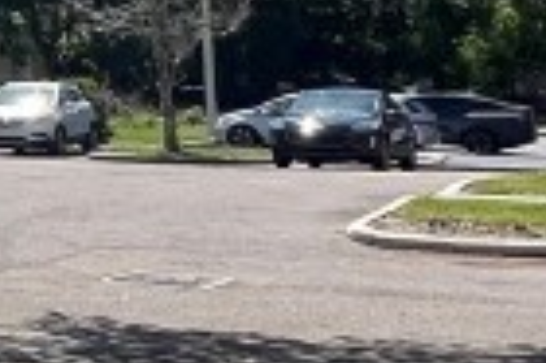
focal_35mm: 99
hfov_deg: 13.1
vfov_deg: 13.4
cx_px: -885
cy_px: -90
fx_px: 1500
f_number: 1.8
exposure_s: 1/1783
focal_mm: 1.57
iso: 32
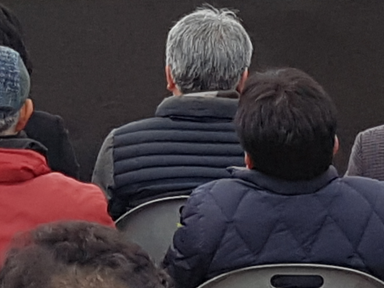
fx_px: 943
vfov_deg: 16.8
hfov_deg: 22.2
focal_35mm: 85
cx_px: 2
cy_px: -33
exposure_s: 1/135
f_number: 1.7
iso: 50
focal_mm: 4.2
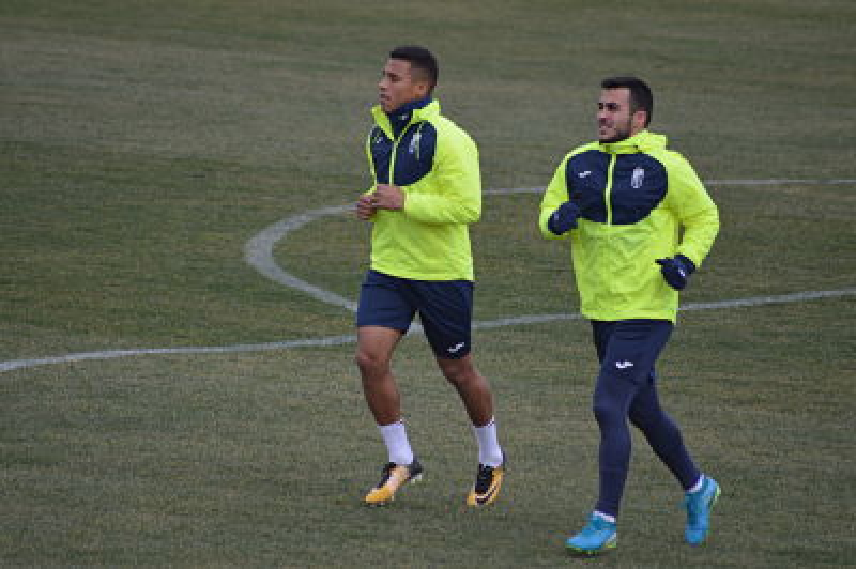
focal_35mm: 450
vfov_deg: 3.0
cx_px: 428
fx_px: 10691
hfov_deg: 4.6
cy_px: 284
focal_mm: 300
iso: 400
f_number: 5.6
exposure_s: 1/800
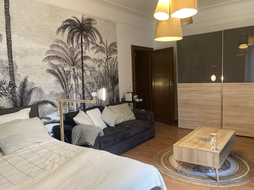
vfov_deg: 48.2
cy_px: 97
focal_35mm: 29
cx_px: 127
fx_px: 213
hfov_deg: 61.7
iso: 100
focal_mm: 3.99
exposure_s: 1/50
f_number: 1.8
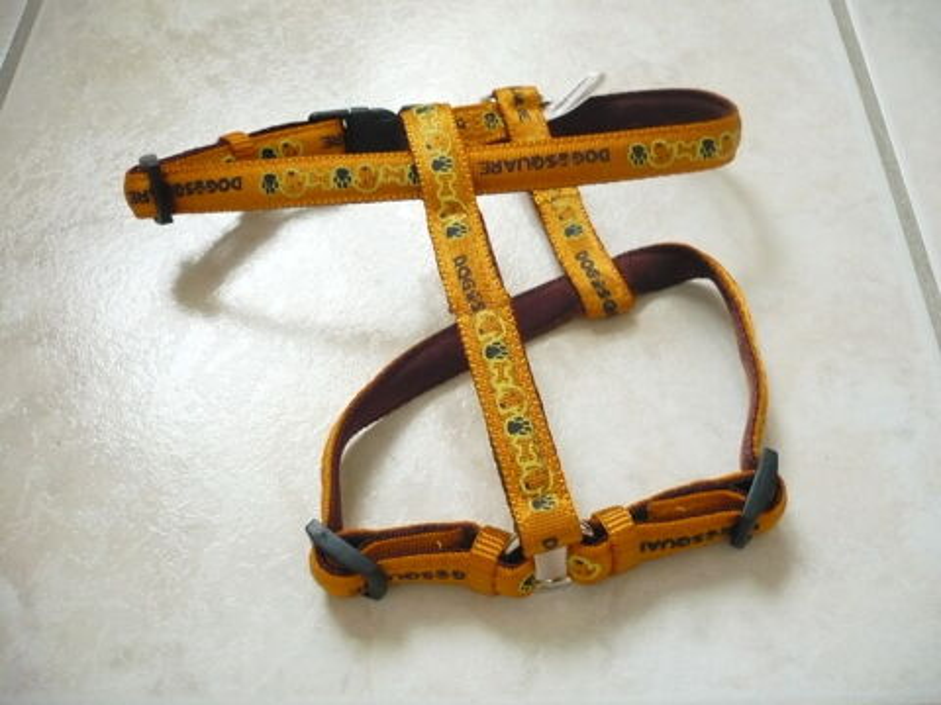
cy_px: 352
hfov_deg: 52.6
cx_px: 470
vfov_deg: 40.7
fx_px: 951
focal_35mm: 35
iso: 400
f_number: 2.8
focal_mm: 5.8
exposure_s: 1/20
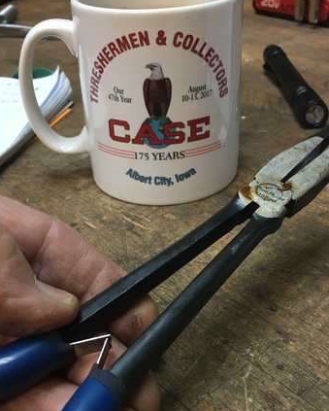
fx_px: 559
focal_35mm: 46
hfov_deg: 32.8
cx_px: 160
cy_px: 253
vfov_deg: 40.1
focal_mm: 4.15
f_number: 2.2
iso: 80
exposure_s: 1/30
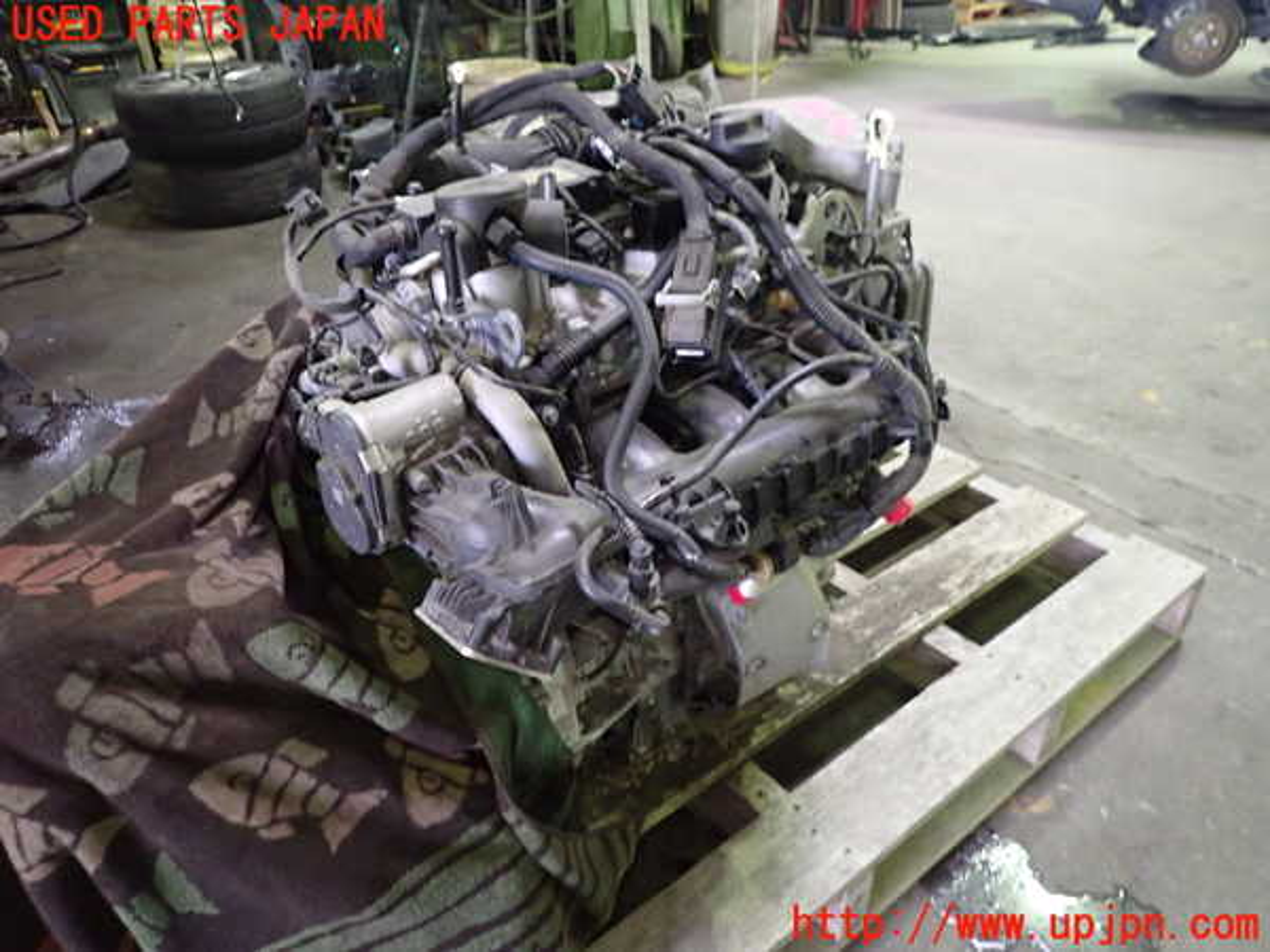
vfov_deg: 54.9
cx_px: 635
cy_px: 476
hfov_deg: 69.4
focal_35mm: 25
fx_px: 917
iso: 800
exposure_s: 1/30
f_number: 2
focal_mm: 4.5
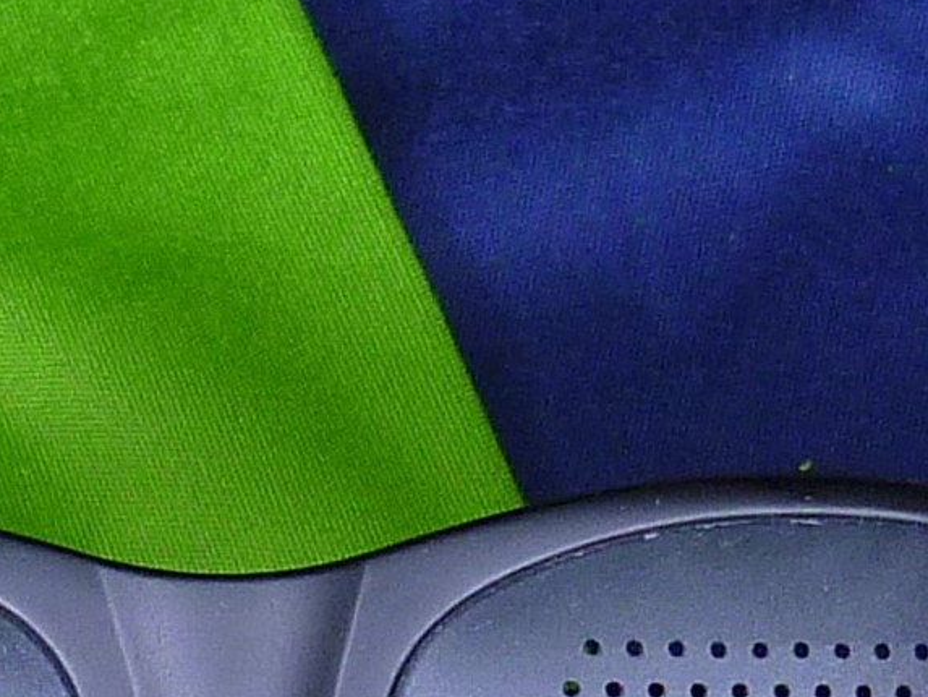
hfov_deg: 11.1
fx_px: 4773
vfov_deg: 8.3
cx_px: 254
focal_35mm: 178
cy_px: 699
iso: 125
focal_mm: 6.9
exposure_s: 1/40
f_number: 3
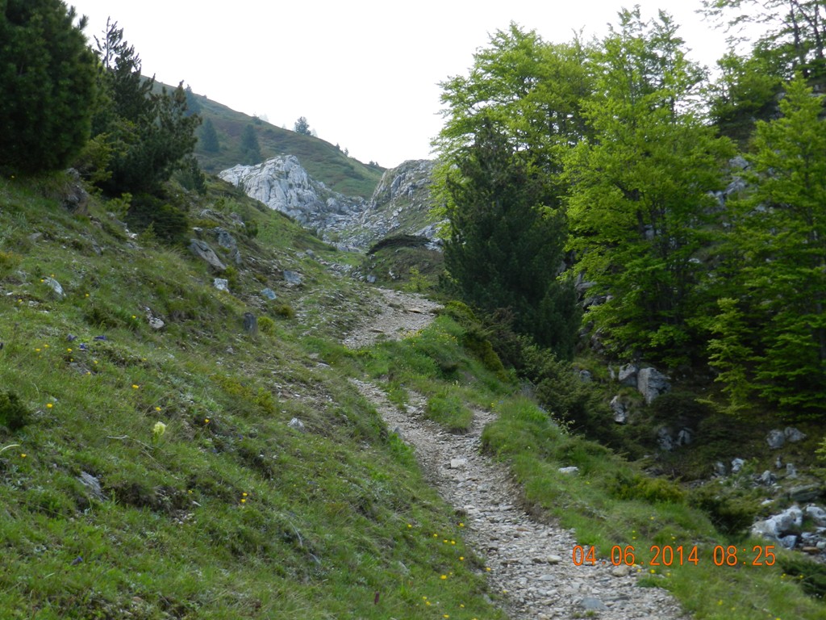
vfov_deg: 21.6
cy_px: 310
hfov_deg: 28.6
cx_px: 413
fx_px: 1623
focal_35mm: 68
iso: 160
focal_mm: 12.1
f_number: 4.7
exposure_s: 1/250
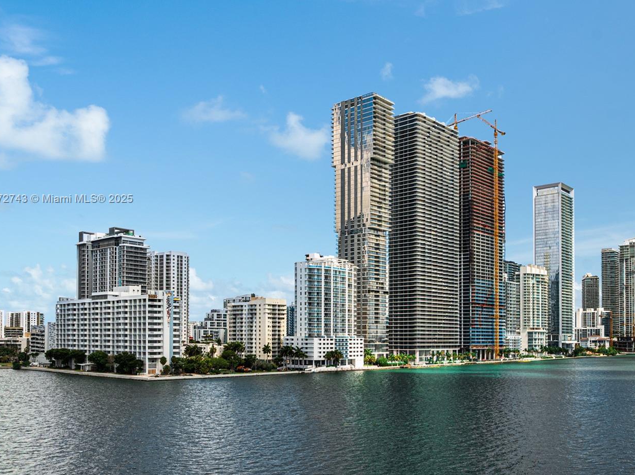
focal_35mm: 31
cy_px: 200
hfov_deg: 58.0
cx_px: 379
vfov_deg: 45.2
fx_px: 568
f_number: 2.8
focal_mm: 12.29
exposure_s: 1/4000
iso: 150
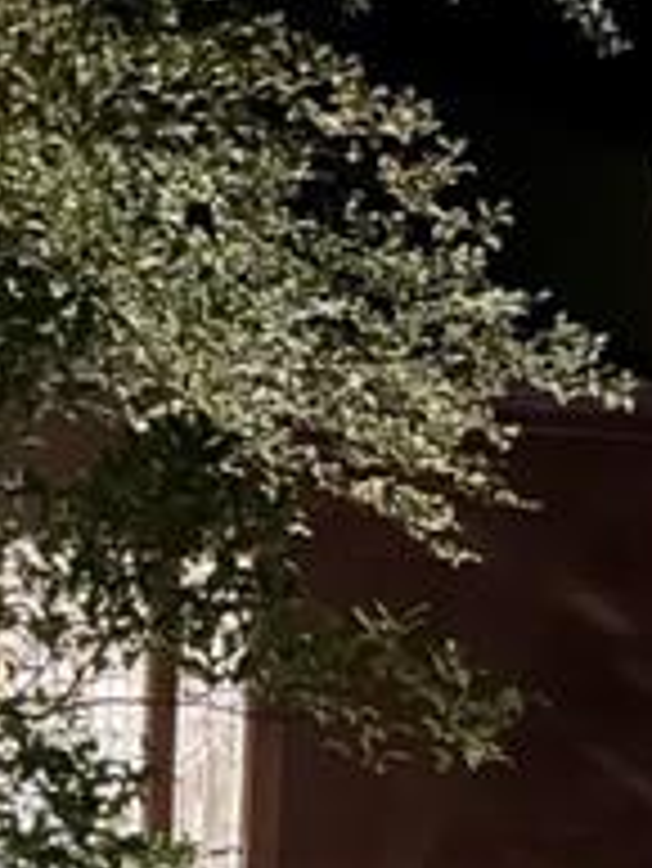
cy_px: 1426
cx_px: 27
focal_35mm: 86
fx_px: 2157
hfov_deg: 16.9
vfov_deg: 19.0
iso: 1000
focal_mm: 4.2
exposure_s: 1/17
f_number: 1.6
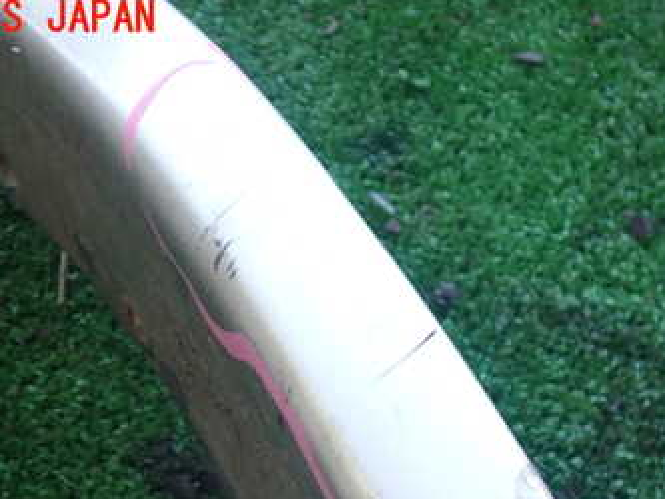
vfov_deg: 26.2
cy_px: 443
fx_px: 1038
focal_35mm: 54
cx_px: 391
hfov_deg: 35.4
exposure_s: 1/125
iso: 200
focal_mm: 5.4
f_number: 2.3
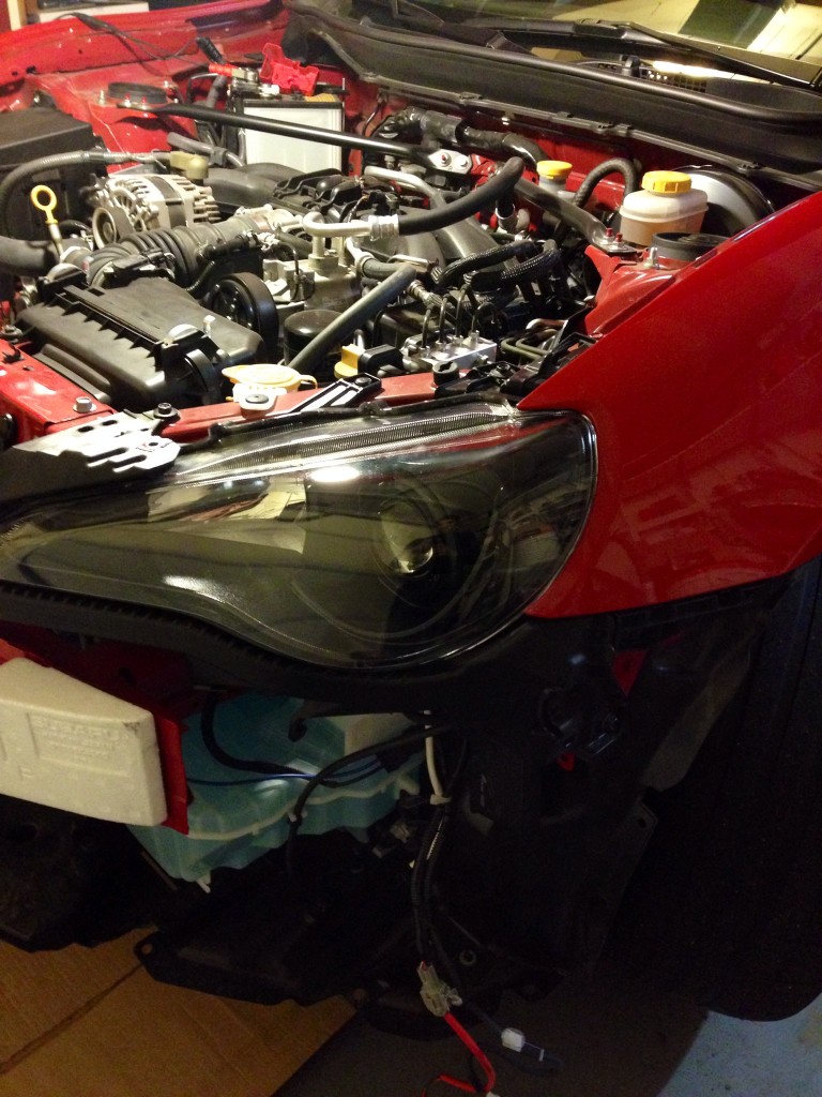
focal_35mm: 33
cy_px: 548
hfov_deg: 42.9
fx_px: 1045
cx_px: 411
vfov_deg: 55.4
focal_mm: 4.12
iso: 400
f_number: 2.4
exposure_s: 1/15
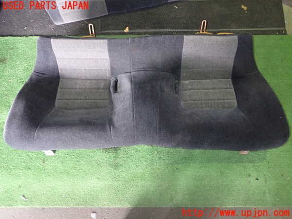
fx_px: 253
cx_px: 146
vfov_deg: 46.8
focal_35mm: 30
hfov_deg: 60.0
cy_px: 110
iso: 500
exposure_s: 1/30
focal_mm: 5.4
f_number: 2.3
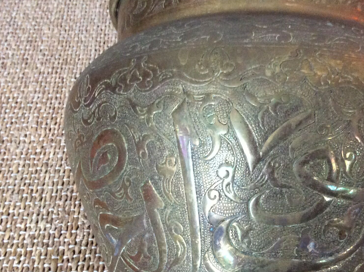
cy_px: 148
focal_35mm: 56
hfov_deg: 34.3
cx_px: 216
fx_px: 588
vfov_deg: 26.0
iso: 250
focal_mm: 3.3
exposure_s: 1/20
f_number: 2.4
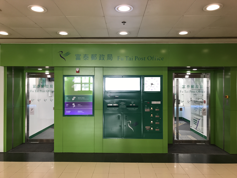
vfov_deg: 49.7
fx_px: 192
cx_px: 118
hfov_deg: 63.4
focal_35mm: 28
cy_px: 89
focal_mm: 3.99
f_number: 1.8
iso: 25
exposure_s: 1/50
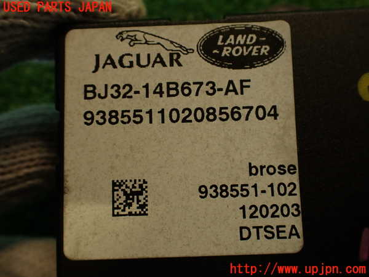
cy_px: 138
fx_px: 341
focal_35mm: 32
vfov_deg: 44.2
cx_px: 184
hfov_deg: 56.8
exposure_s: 1/60
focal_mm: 5.79
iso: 160
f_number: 2.4
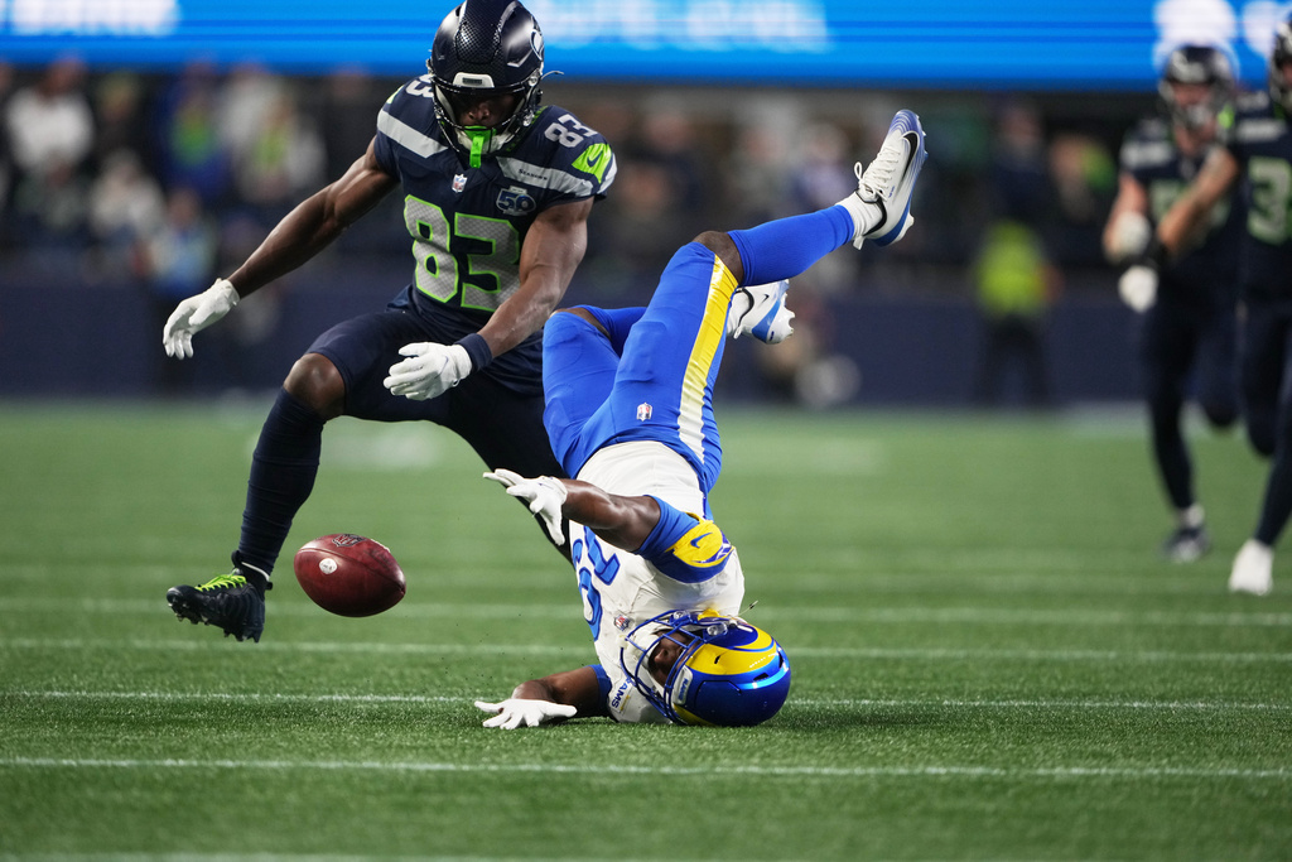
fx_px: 14357
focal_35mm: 400
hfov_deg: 5.2
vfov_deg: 3.4
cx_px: 646
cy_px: 431
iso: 2500
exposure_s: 1/2000
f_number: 2.8
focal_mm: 400
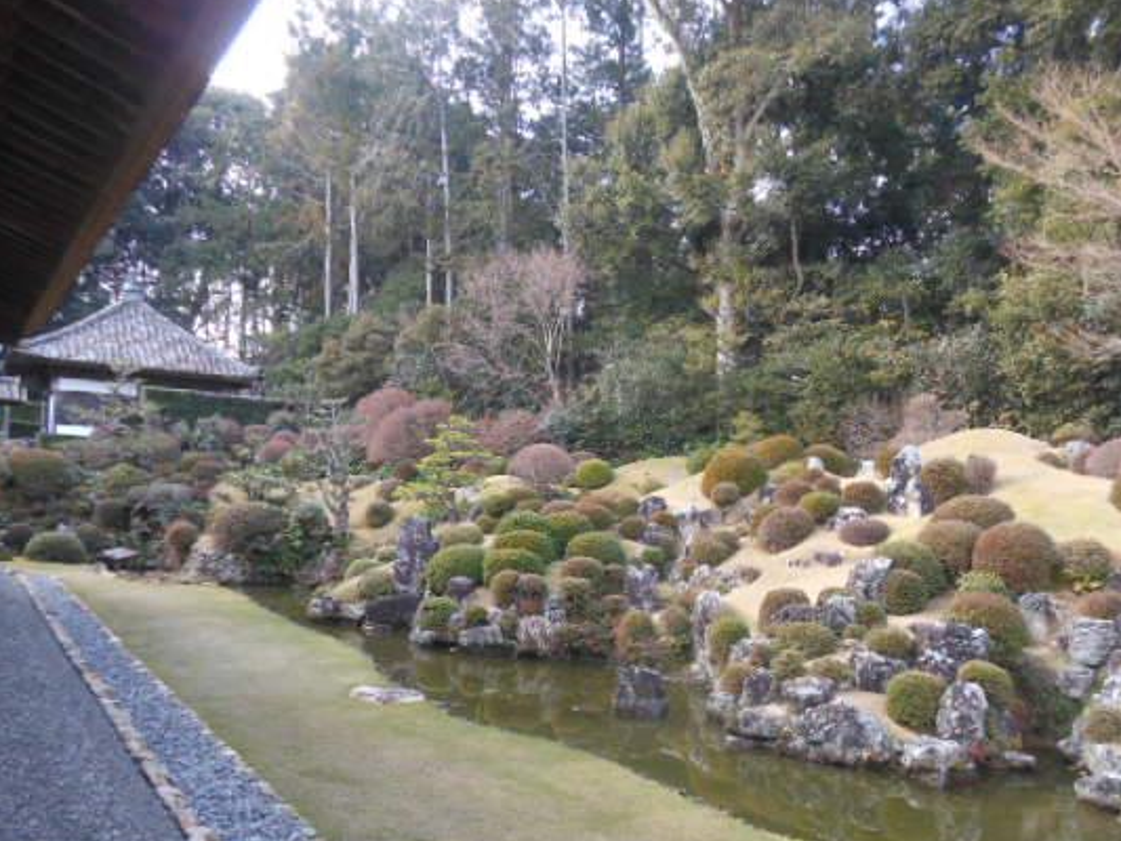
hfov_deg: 59.6
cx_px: 652
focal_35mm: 30
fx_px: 972
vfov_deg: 46.8
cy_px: 458
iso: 80
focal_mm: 4.5
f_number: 3.2
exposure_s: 1/40
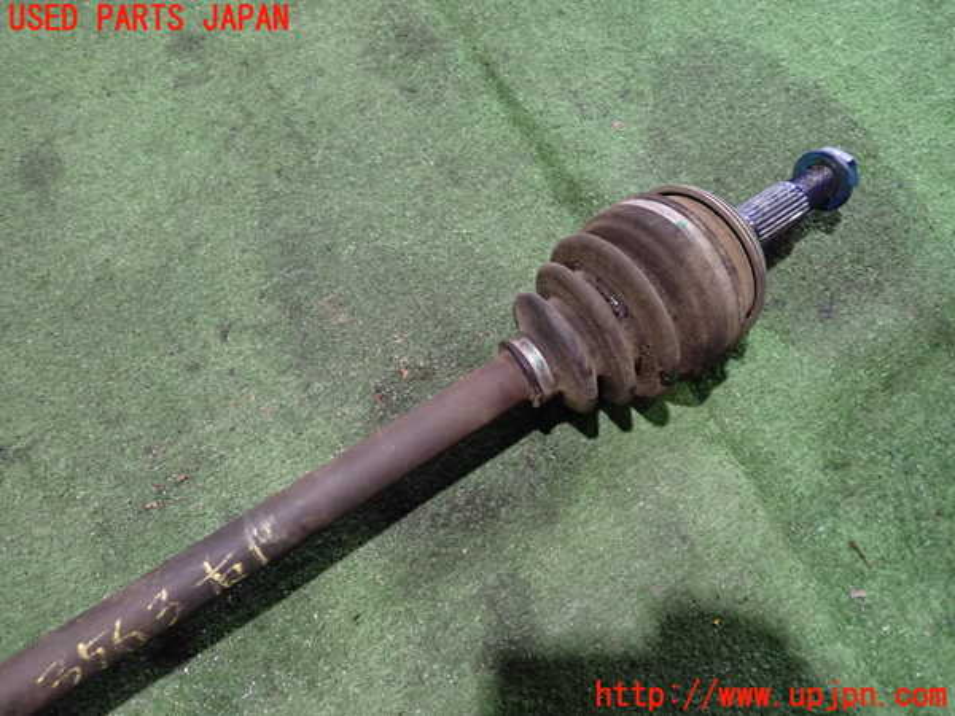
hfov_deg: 69.4
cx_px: 478
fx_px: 690
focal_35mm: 25
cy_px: 358
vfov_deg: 54.9
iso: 640
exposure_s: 1/30
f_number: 2
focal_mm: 4.5
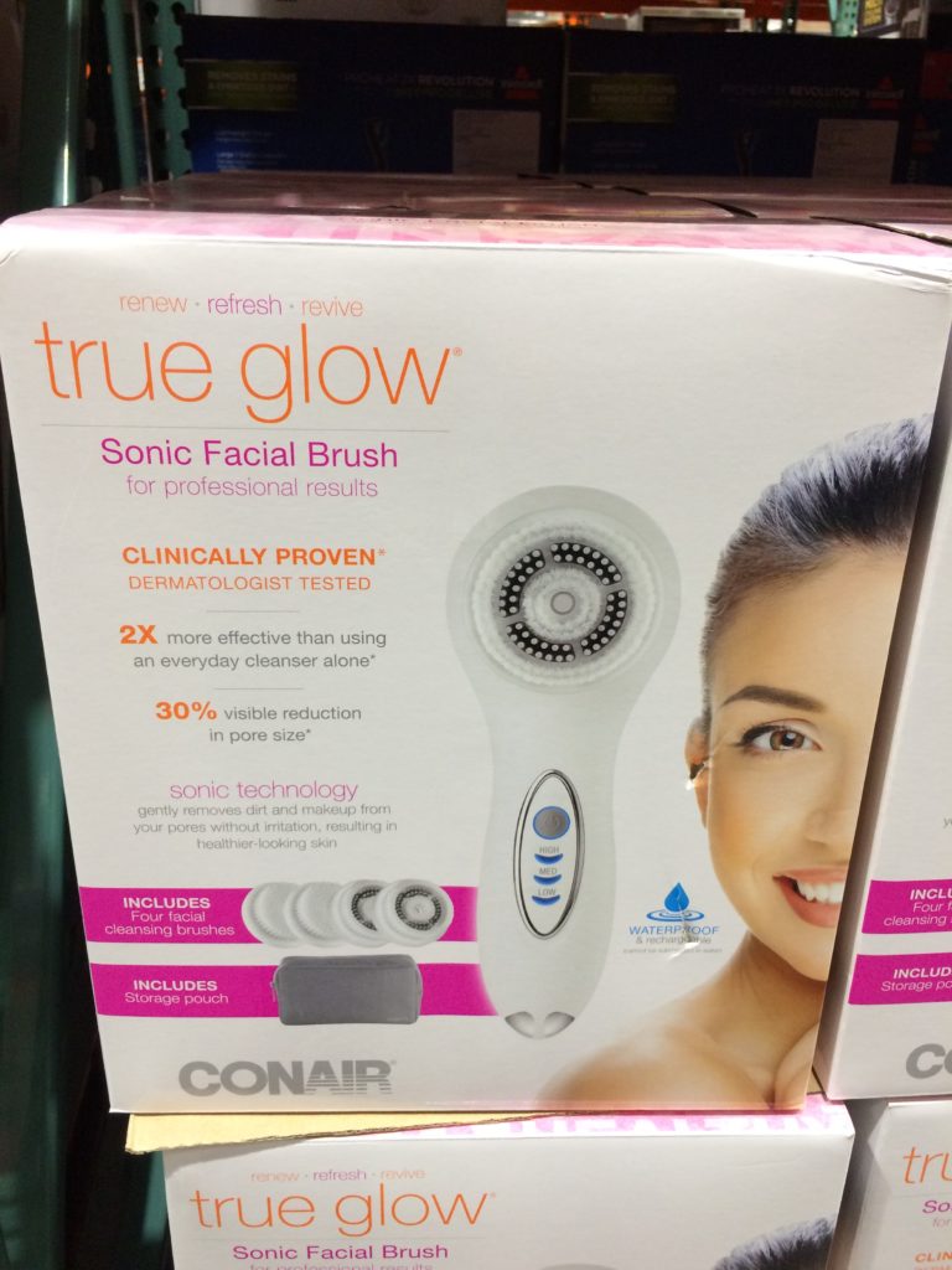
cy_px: 635
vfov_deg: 61.7
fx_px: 1063
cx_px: 476
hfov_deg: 48.2
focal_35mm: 29
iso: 125
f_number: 2.2
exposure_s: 1/30
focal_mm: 4.15
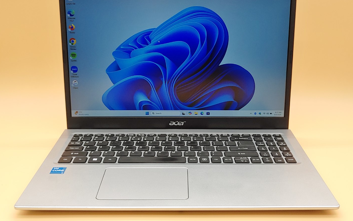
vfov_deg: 30.5
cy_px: 103
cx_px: 176
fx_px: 404
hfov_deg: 47.2
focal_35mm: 42
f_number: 1.8
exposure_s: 1/172
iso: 50
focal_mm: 4.36
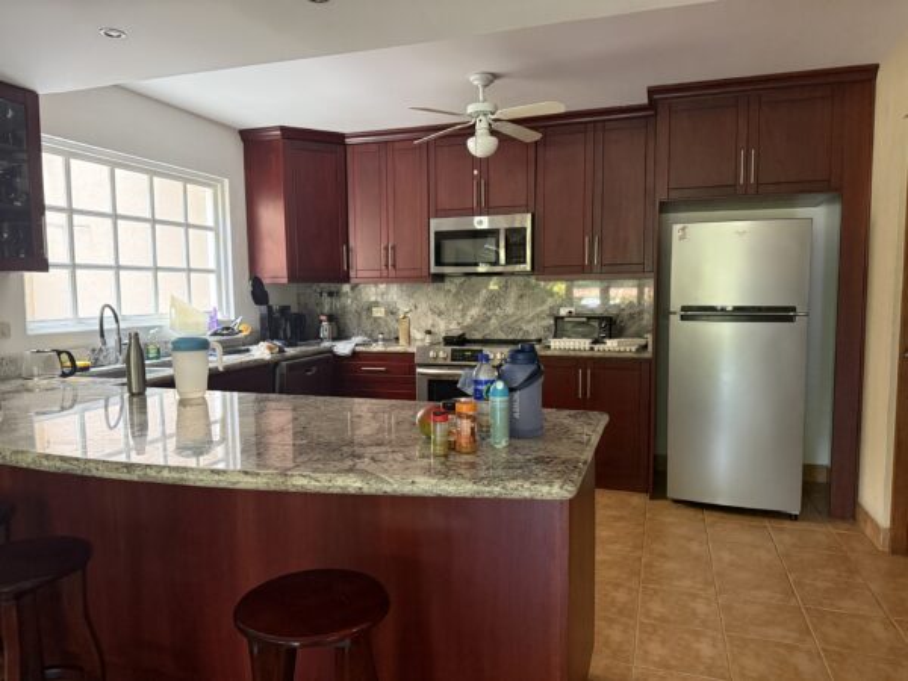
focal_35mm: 24
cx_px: 454
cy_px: 340
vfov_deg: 56.8
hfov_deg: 71.6
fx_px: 630
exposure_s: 1/60
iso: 640
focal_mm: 6.76
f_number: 1.78
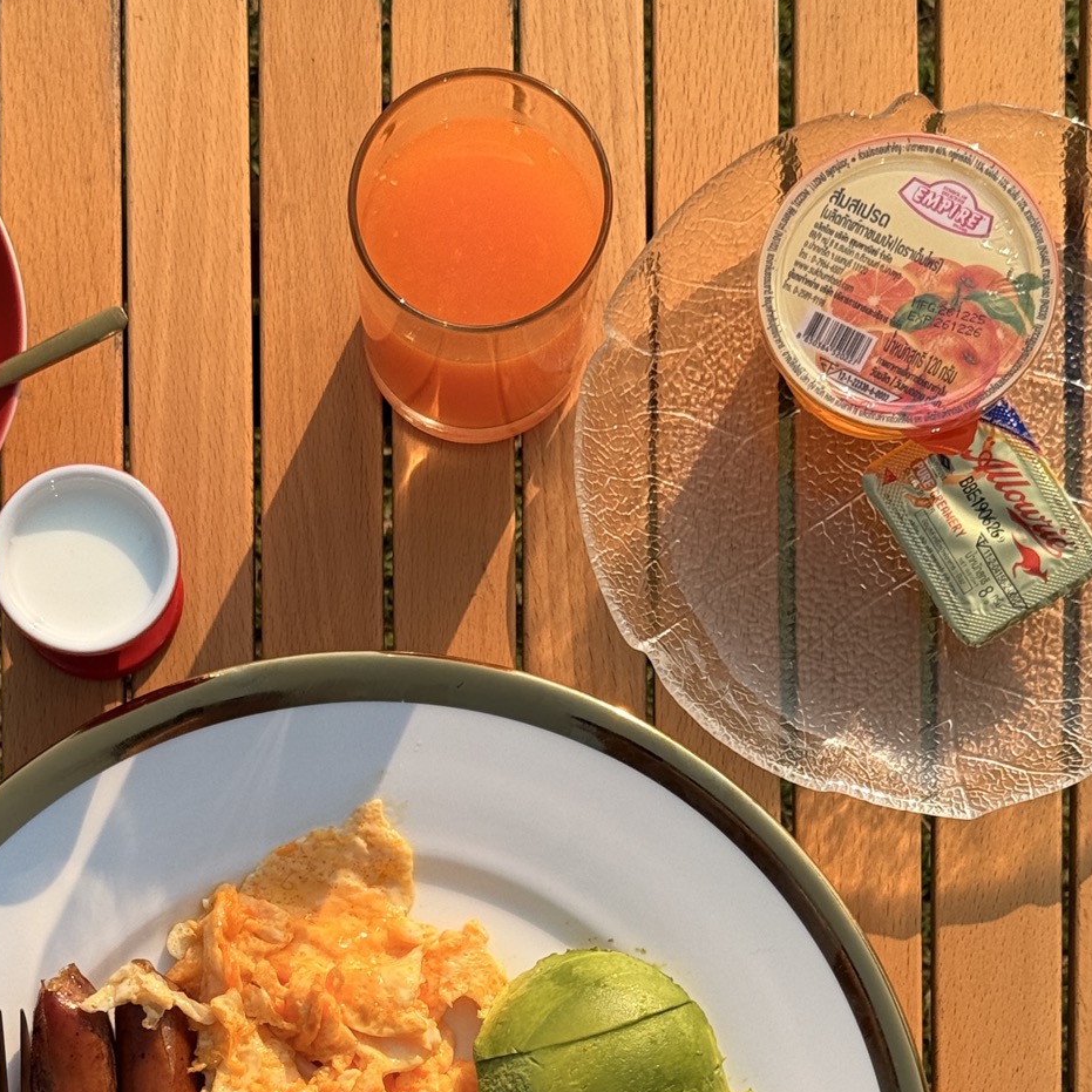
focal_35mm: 82
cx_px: 311
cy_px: 1047
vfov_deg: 20.6
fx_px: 2927
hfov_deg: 21.0
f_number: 1.78
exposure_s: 1/4587
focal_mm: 6.76
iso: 64
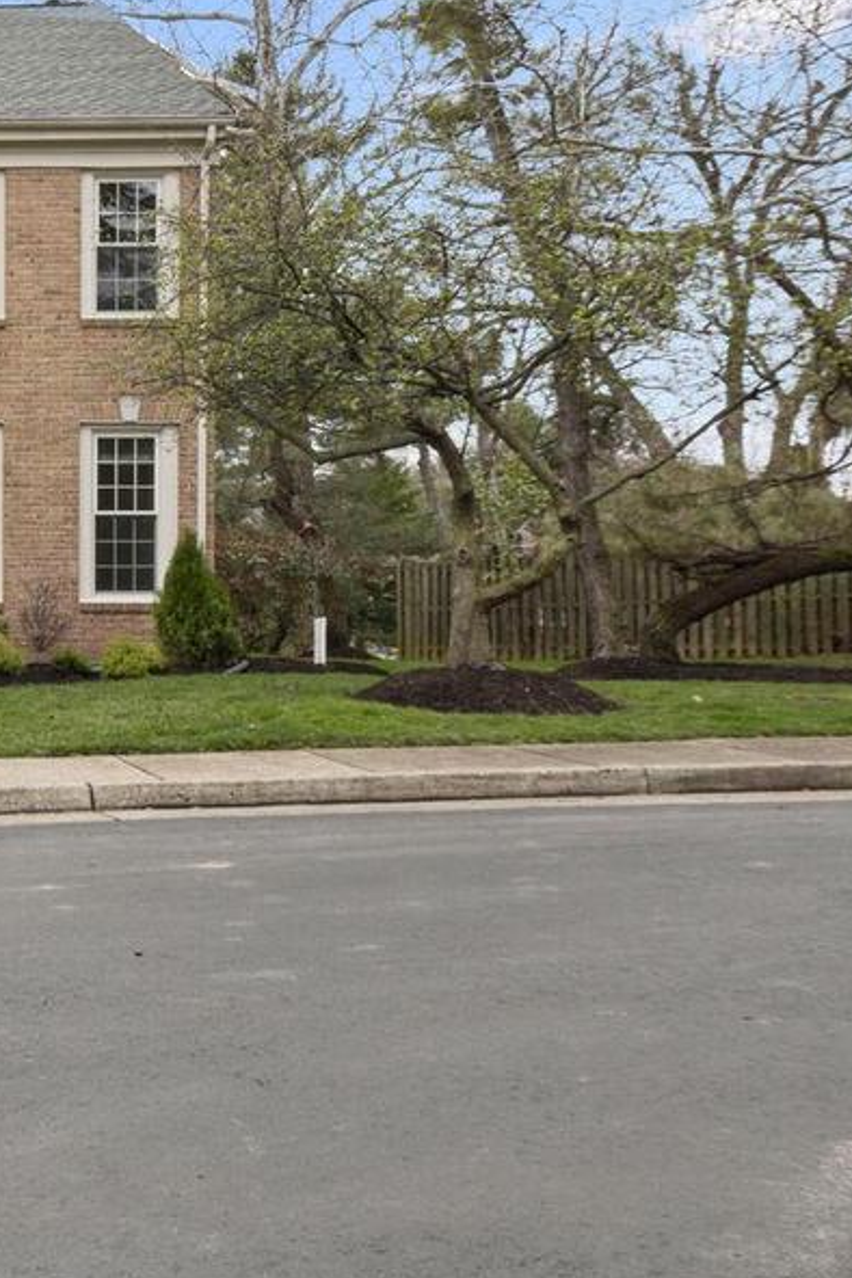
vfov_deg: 49.2
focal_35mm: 39
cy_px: 508
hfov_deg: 27.7
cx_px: -290
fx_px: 1384
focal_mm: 16
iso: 200
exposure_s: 1/250
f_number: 8
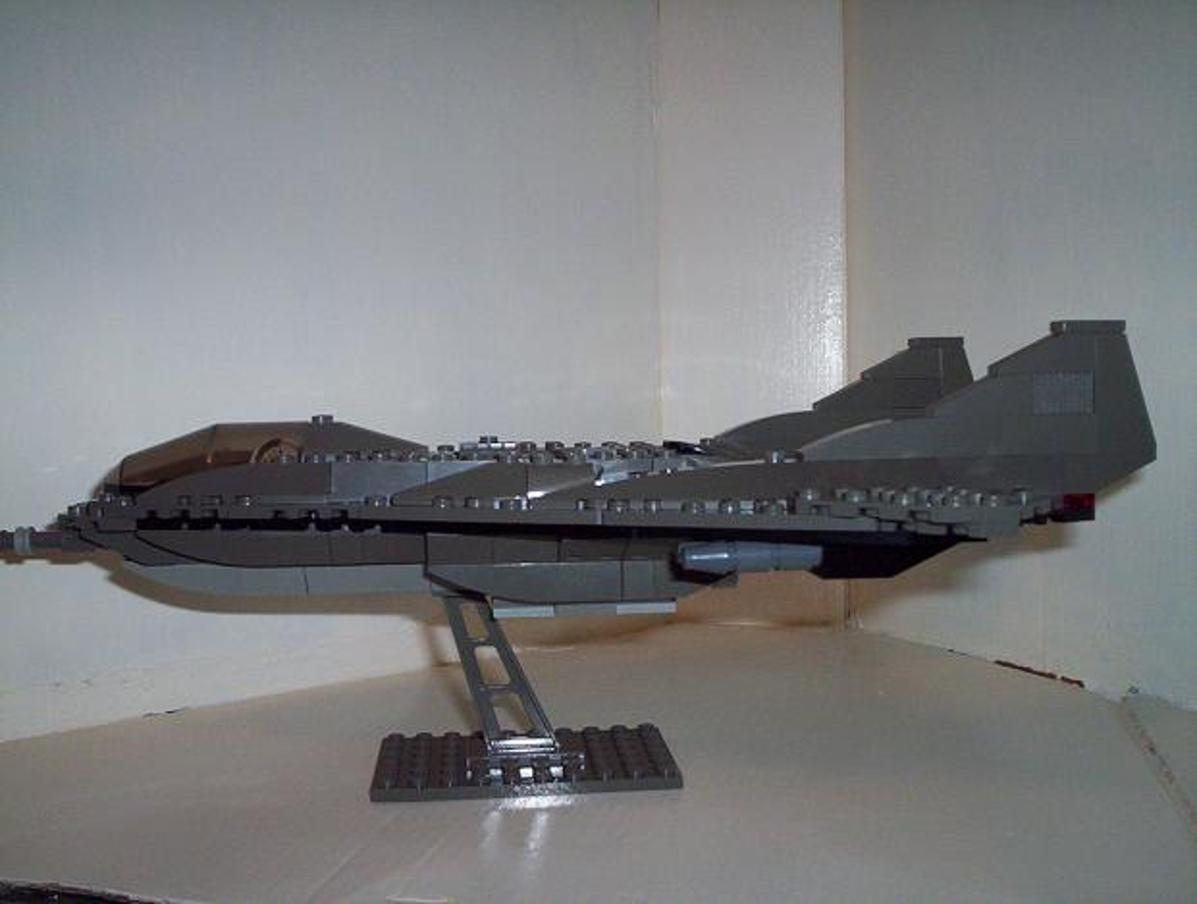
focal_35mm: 38
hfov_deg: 48.9
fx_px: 1317
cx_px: 598
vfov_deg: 37.9
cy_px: 452
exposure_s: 1/60
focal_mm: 4.99
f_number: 4.5
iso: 140
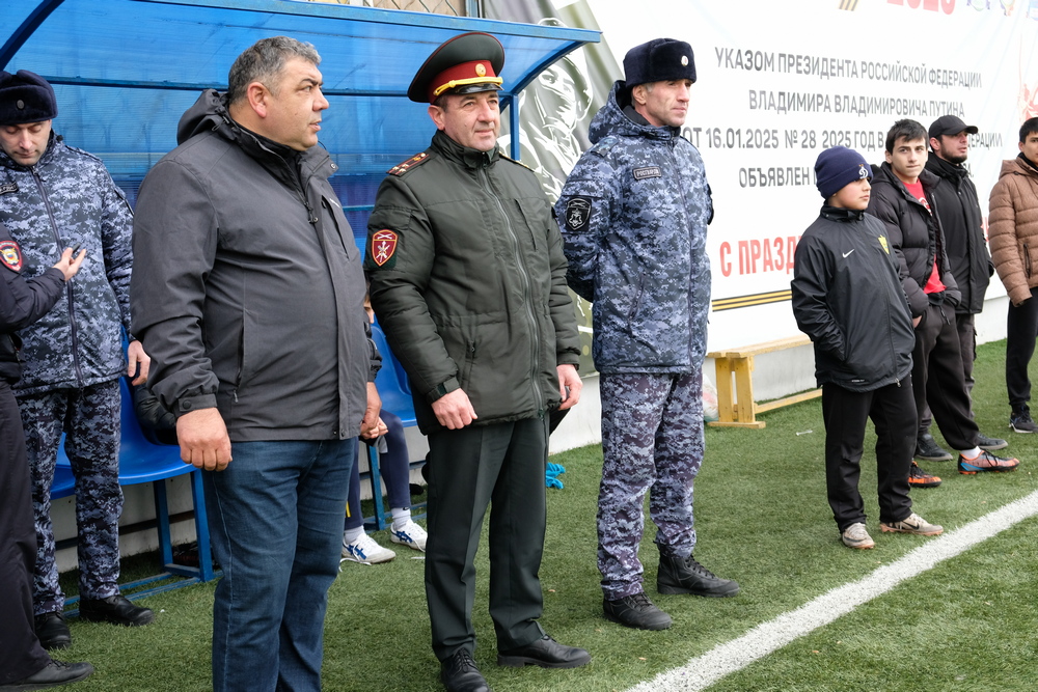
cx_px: 519
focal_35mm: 49
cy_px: 346
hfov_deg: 40.3
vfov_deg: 27.5
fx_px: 1413
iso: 800
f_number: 5.6
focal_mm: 32.9
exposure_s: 1/120
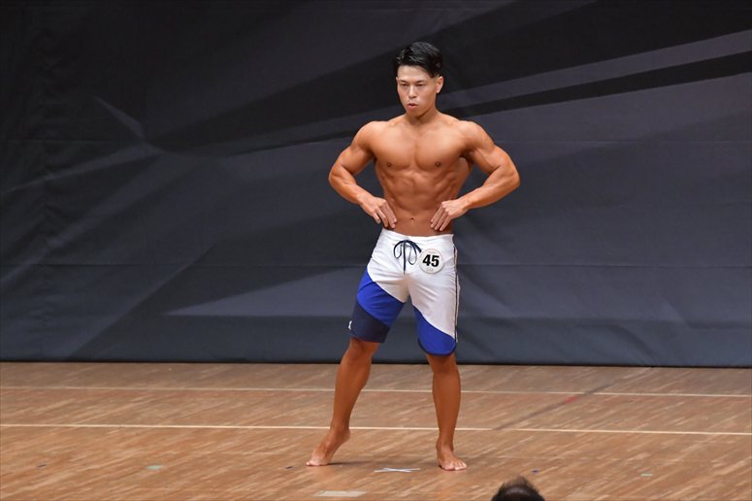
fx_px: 5951
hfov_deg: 7.2
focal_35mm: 285
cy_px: 250
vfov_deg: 4.8
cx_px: 376
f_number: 5.6
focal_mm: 190
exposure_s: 1/400
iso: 6400
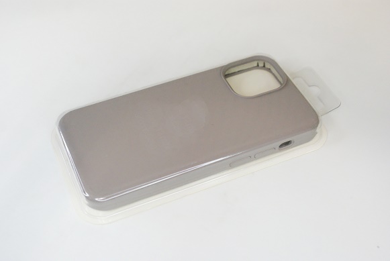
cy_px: 130
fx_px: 569
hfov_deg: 37.8
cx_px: 195
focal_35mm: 52
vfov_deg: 25.8
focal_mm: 35
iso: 1600
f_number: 5.6
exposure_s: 1/160
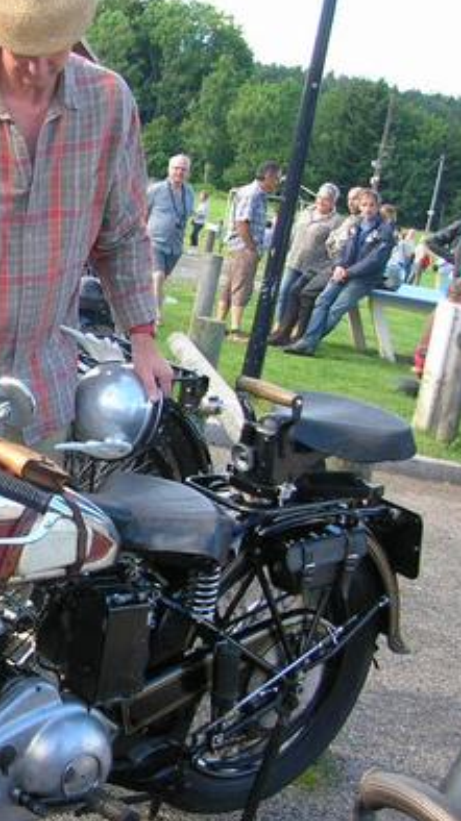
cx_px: -86
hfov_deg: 18.4
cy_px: 425
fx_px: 1350
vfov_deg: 33.9
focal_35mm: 62
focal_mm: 5.8
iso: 50
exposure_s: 1/110
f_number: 2.8
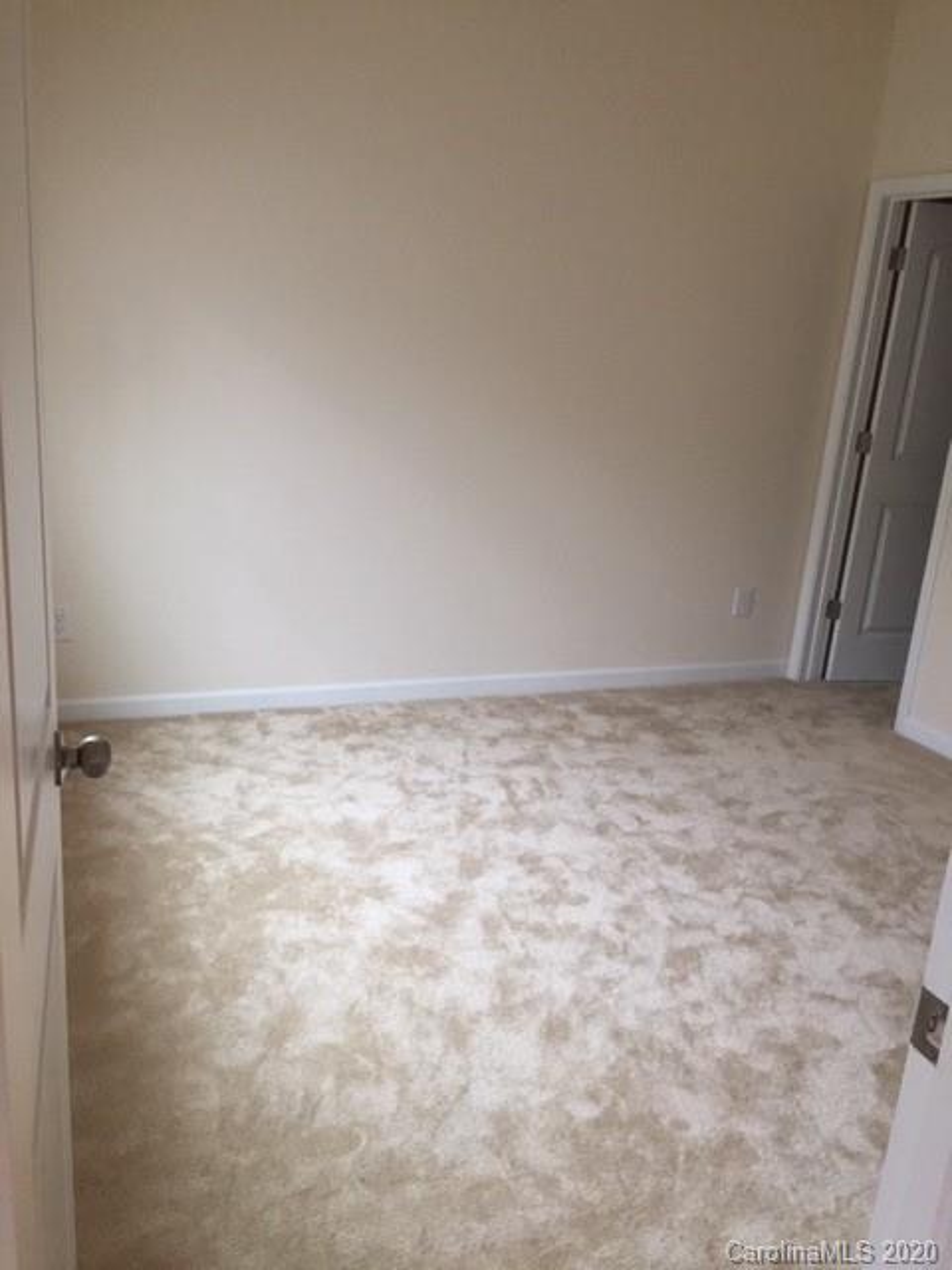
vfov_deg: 61.7
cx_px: 476
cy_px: 635
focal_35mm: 29
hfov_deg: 48.2
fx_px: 1063
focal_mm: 4.15
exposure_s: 1/30
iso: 50
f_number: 2.2
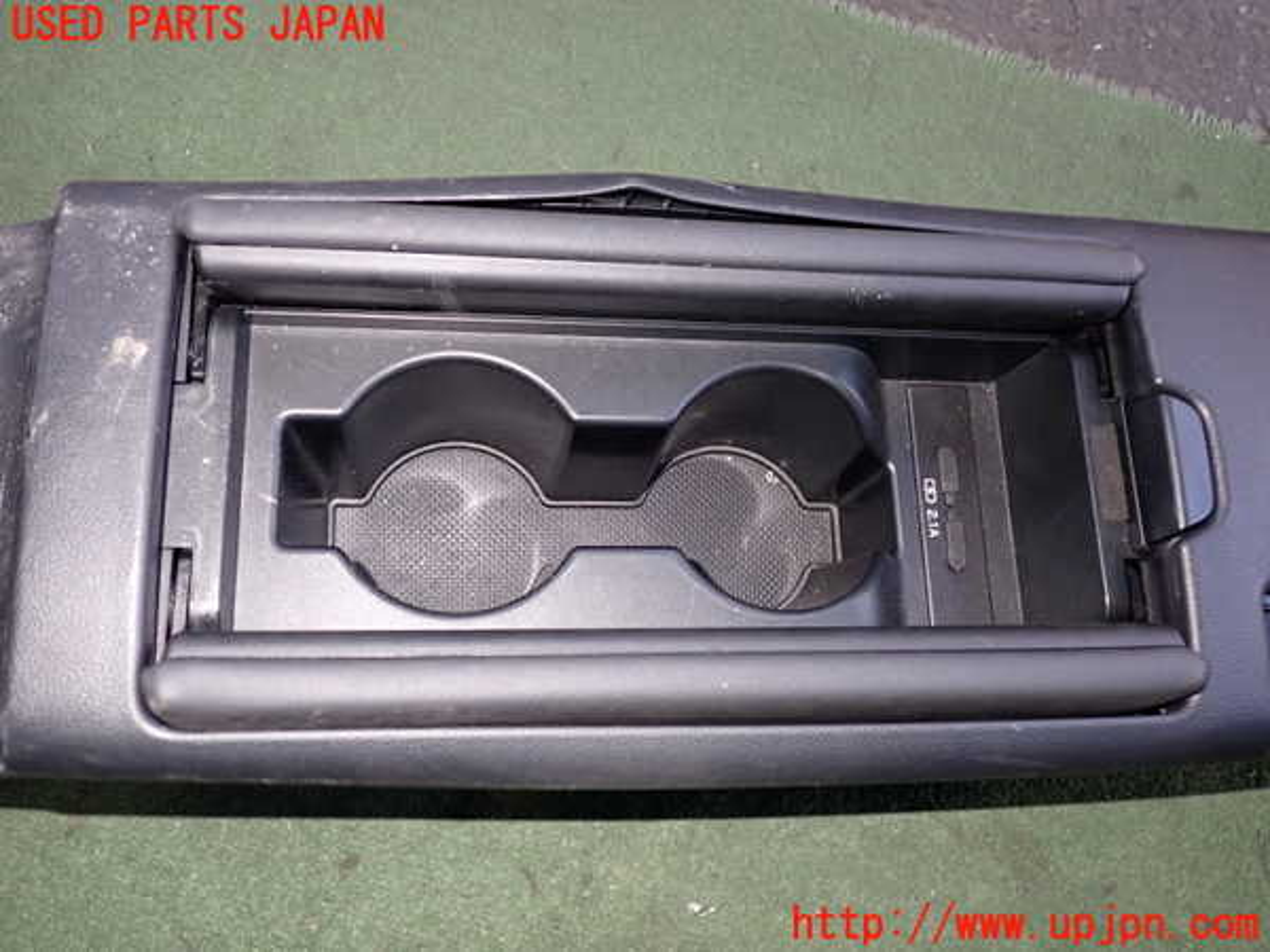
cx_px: 635
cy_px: 476
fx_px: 1101
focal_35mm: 30
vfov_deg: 46.8
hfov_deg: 60.0
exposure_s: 1/30
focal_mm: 5.4
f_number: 6.3
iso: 250
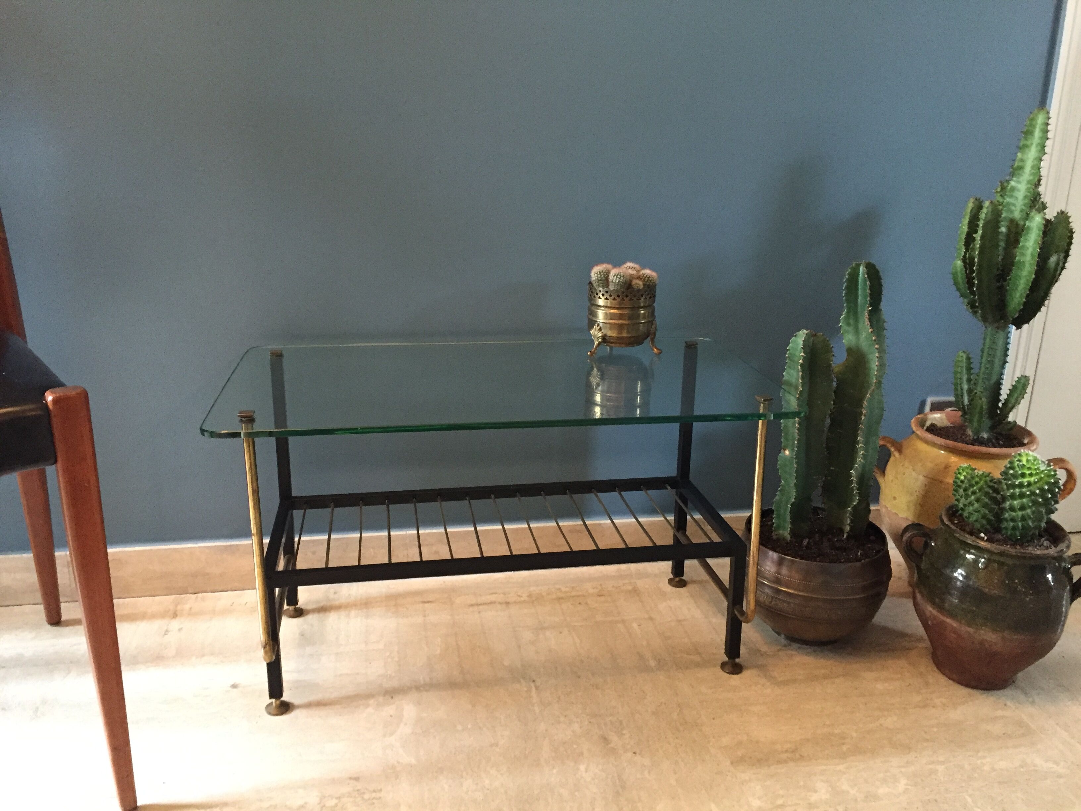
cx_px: 540
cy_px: 406
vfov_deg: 48.2
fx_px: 906
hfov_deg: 61.7
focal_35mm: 29
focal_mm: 4.15
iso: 250
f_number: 2.2
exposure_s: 1/17
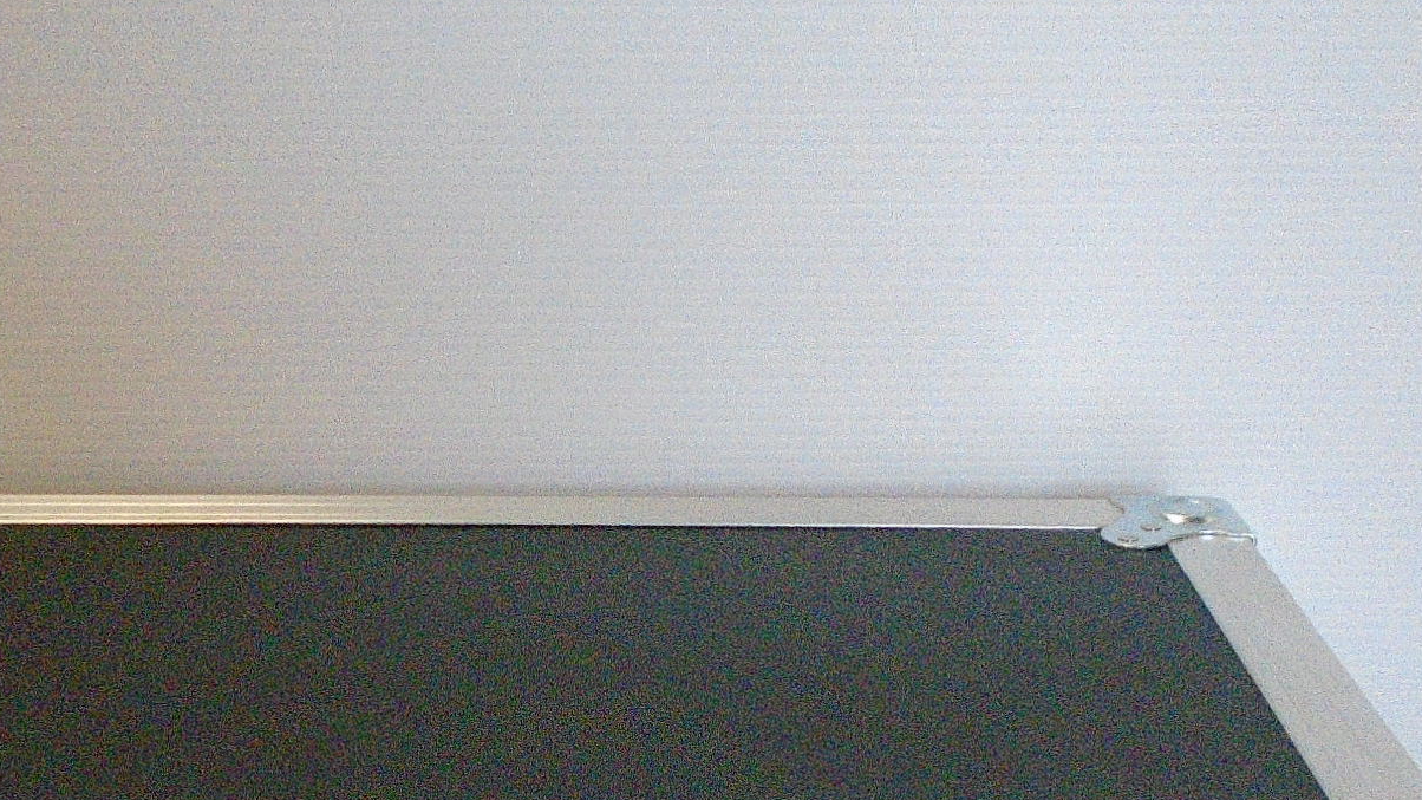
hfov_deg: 34.3
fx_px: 2300
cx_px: 575
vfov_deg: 18.8
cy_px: 934
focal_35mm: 61
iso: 800
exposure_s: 1/250
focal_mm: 4.6
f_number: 3.2
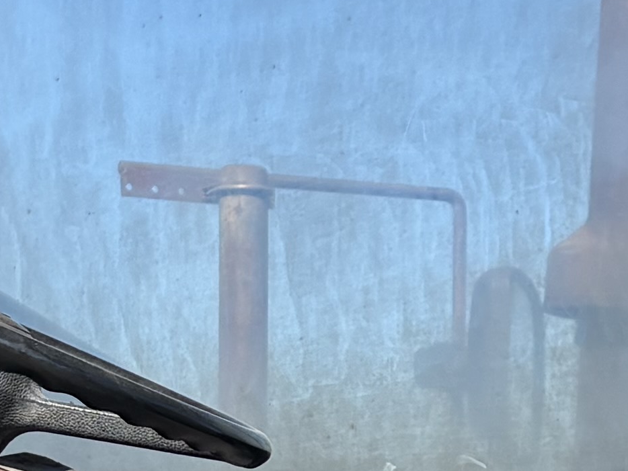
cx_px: 496
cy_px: 607
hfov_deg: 12.4
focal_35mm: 159
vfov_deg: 9.2
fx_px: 2885
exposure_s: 1/1848
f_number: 1.6
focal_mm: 5.96
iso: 50
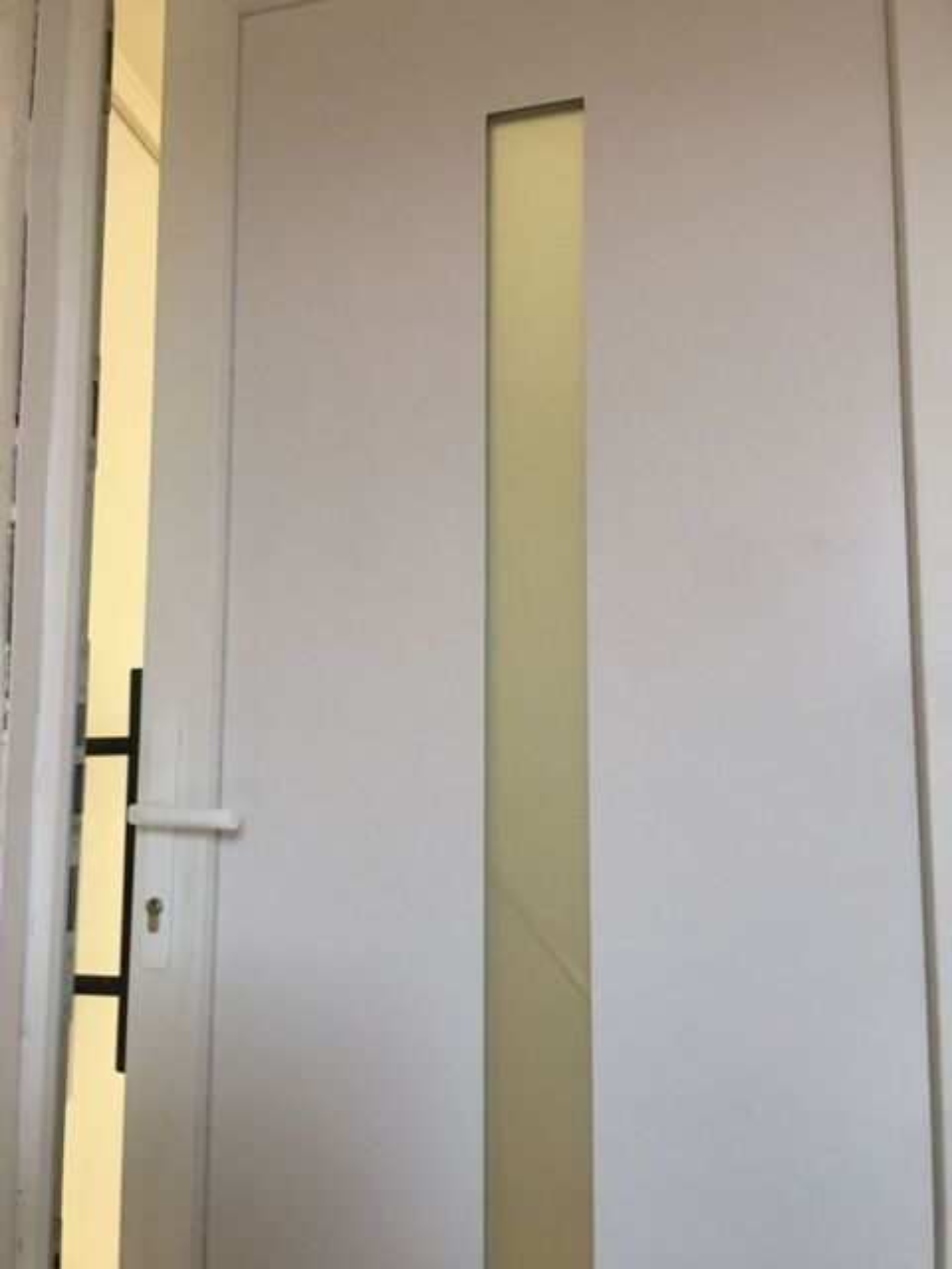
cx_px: 476
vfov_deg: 61.7
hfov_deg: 48.2
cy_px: 634
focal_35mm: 29
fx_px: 1063
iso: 100
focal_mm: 4.15
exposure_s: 1/17
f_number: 2.2
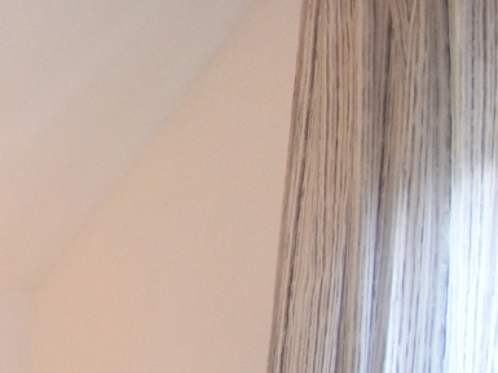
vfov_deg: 27.9
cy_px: 455
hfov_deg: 27.8
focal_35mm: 45
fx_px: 647
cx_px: -255
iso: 560
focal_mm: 10
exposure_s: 1/250
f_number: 4.5
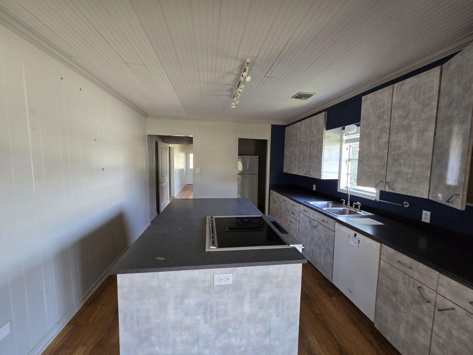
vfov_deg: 89.9
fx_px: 178
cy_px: 178
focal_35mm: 13
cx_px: 236
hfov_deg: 106.2
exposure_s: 1/60
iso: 250
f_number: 2.2
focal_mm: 2.2
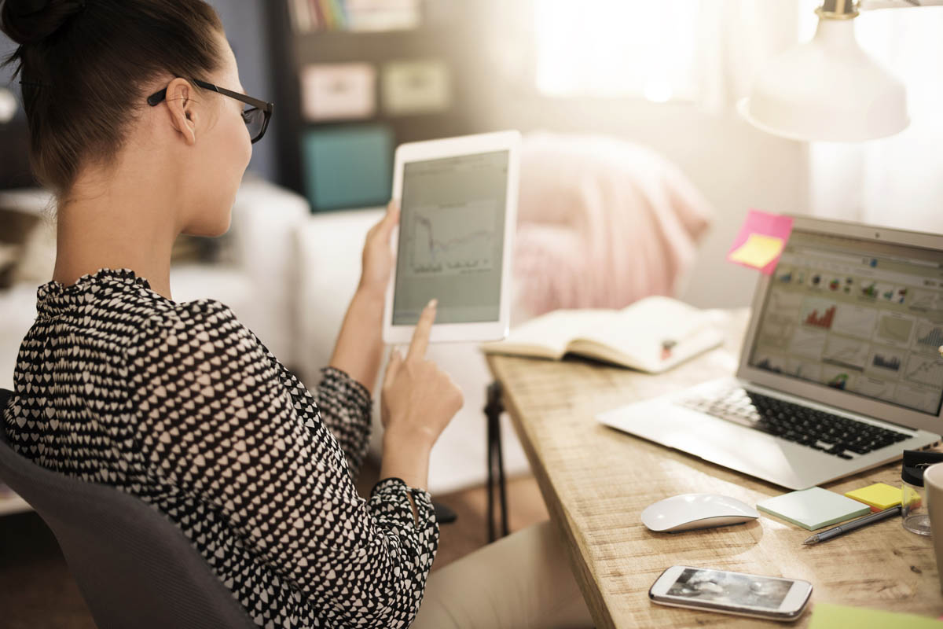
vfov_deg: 27.0
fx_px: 1310
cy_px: 314
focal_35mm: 50
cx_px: 472
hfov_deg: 39.6
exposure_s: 1/125
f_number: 2.2
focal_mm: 50
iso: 160
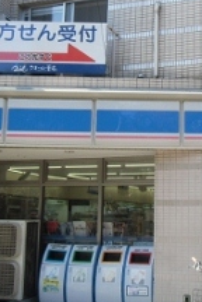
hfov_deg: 25.5
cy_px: 151
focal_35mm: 52
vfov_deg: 38.2
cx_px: 163
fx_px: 438
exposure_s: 1/160
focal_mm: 4.24
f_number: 3
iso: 64
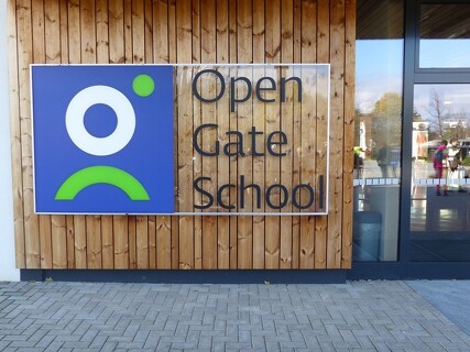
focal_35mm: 30
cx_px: 235
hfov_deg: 60.0
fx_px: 407
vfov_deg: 46.8
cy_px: 176
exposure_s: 1/125
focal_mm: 5.4
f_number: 3.5
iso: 100
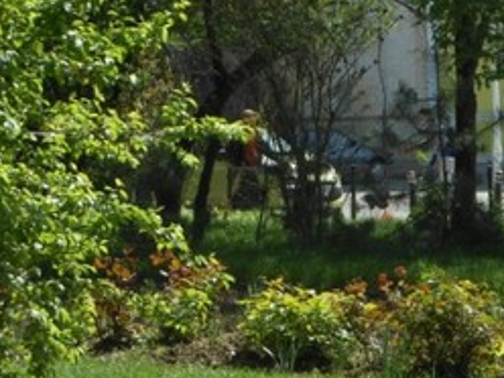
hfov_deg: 10.7
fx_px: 2679
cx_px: 384
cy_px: 75
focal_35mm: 184
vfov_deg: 8.1
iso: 100
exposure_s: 1/500
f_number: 4.1
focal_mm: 10.2
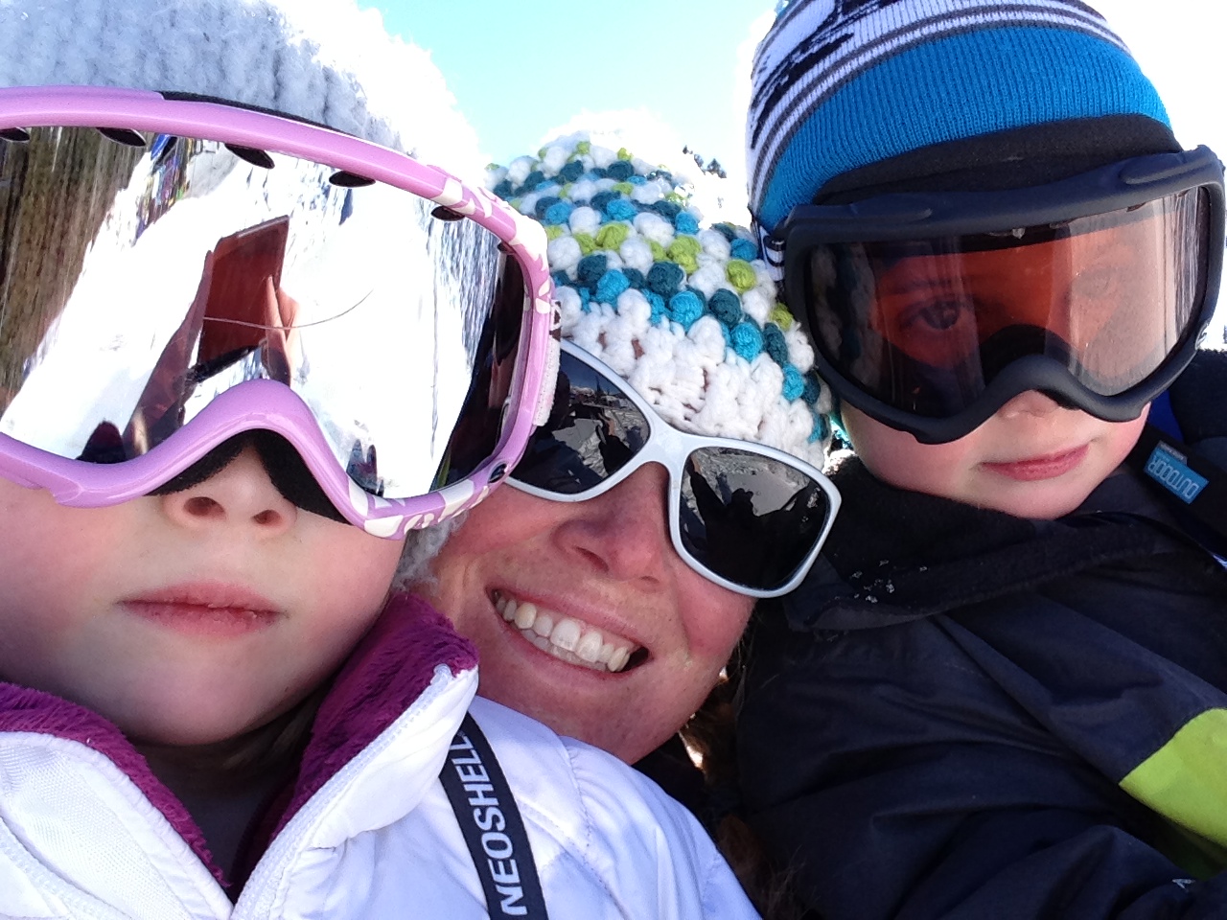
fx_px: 1241
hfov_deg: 52.6
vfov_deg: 40.7
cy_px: 460
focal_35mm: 35
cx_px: 614
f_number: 2.4
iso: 32
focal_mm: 2.18
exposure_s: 1/359
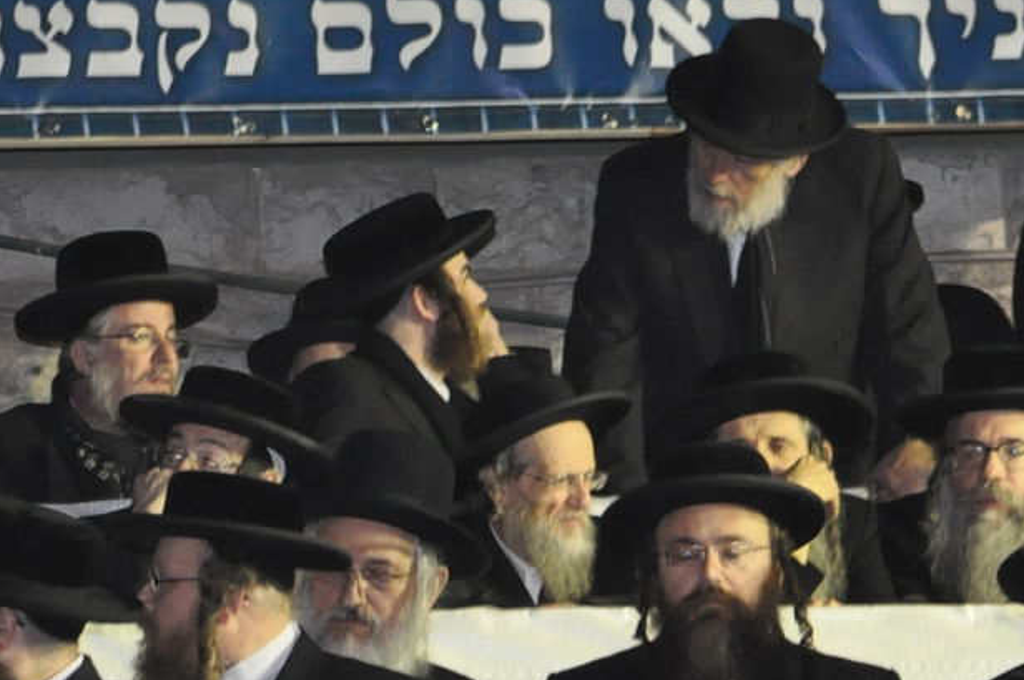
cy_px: 435
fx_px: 17442
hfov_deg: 3.4
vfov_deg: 2.2
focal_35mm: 614
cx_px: 313
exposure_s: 1/80
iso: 2000
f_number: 5.6
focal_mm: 180
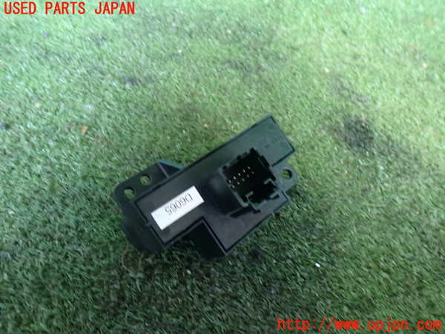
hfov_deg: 60.0
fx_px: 386
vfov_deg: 46.8
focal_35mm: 30
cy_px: 167
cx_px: 222
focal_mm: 5.4
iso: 800
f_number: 2.3
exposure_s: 1/30
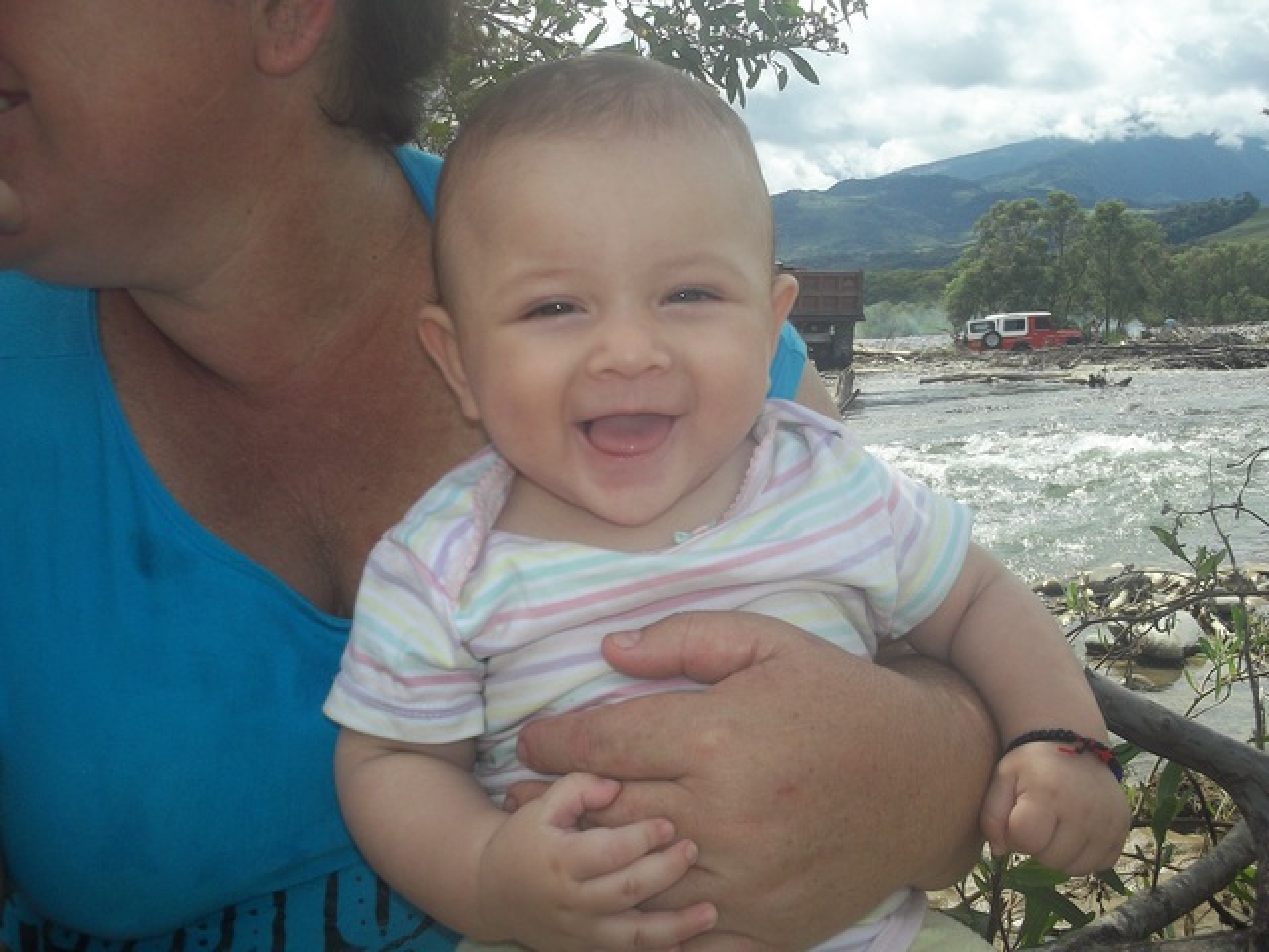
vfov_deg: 37.7
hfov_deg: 49.0
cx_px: 634
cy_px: 476
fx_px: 1393
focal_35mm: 38
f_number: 4.5
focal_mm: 6.3
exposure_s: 1/500
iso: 80
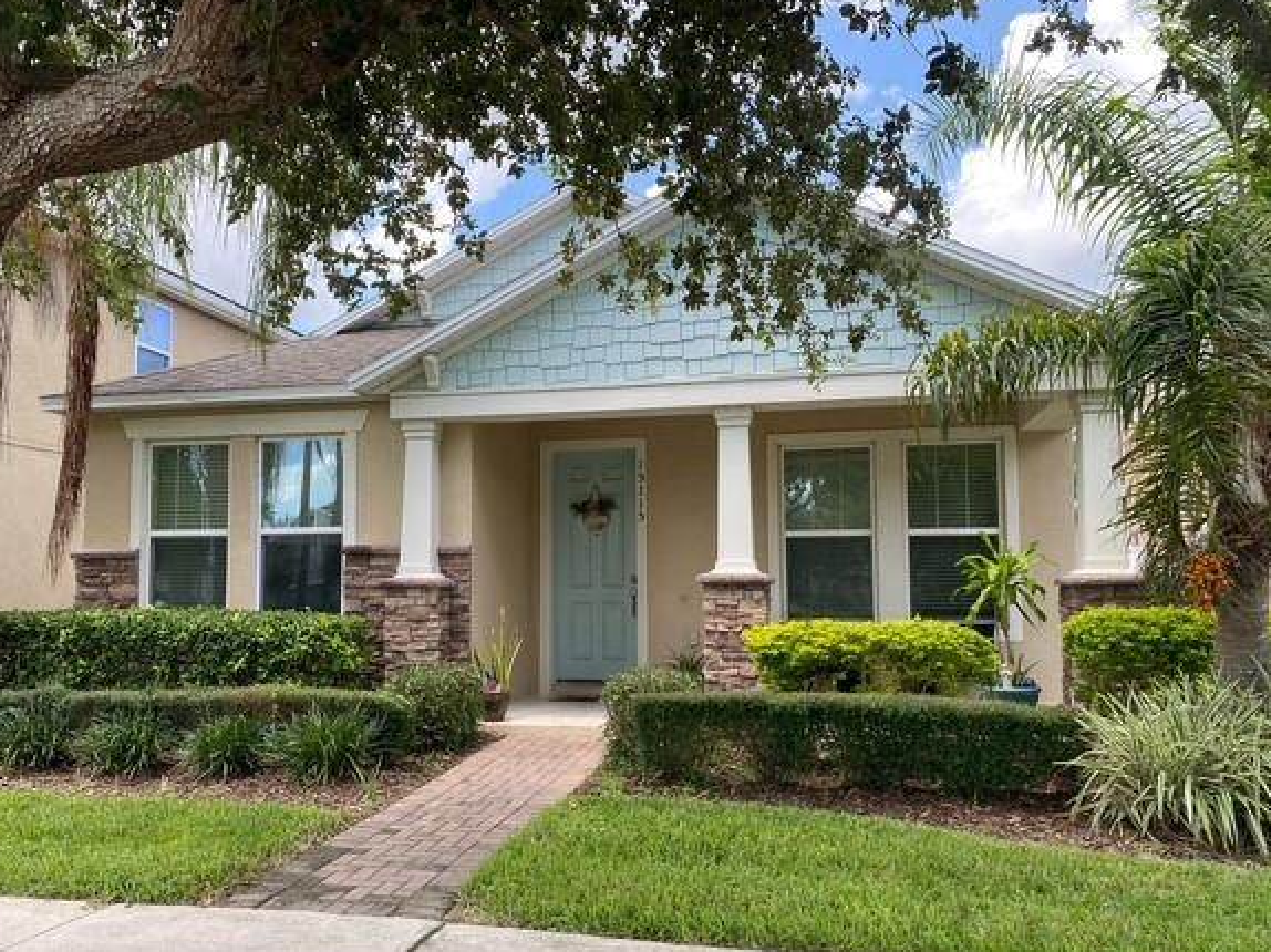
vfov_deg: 48.1
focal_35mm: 29
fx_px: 1064
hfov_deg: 61.5
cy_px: 516
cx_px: 567
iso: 32
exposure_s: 1/515
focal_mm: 4.25
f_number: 1.8
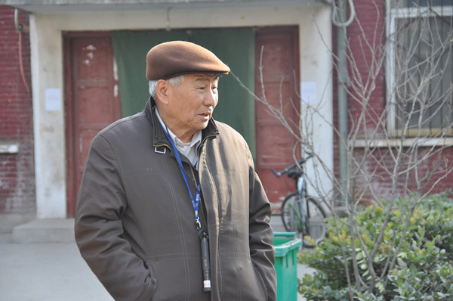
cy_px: 150
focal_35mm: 135
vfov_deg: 10.1
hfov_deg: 15.2
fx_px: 1696
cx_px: 226
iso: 200
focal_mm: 90
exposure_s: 1/100
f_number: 7.1
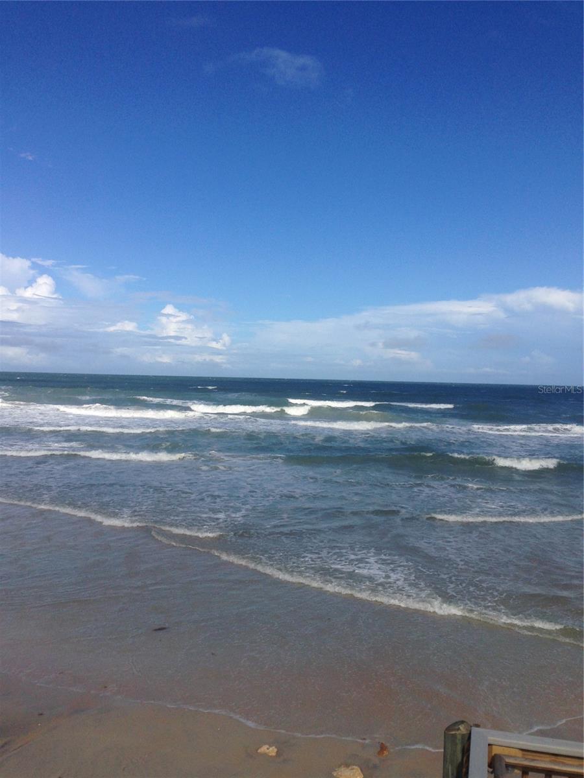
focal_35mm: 33
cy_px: 389
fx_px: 742
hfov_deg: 42.9
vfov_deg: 55.4
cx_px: 292
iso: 50
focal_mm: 4.12
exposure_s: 1/3390
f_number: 2.4
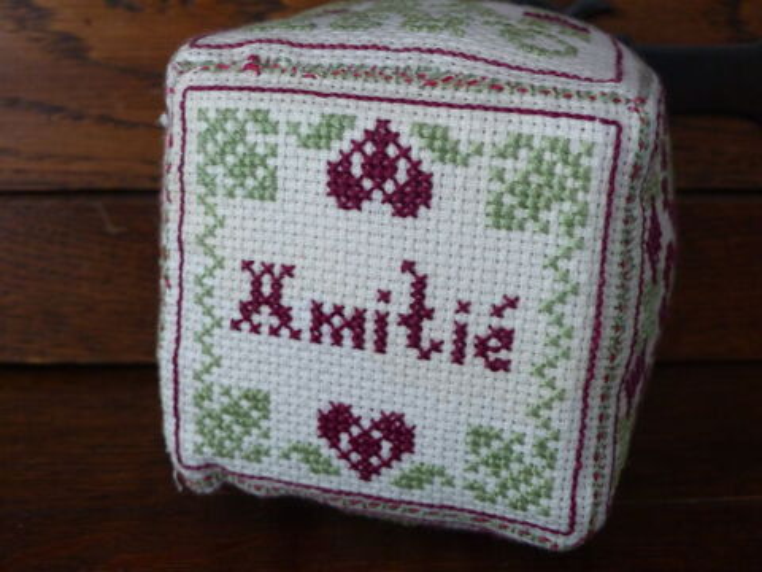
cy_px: 286
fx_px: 1079
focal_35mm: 49
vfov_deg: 29.7
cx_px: 381
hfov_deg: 38.9
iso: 400
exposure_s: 1/25
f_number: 2.8
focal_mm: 8.7
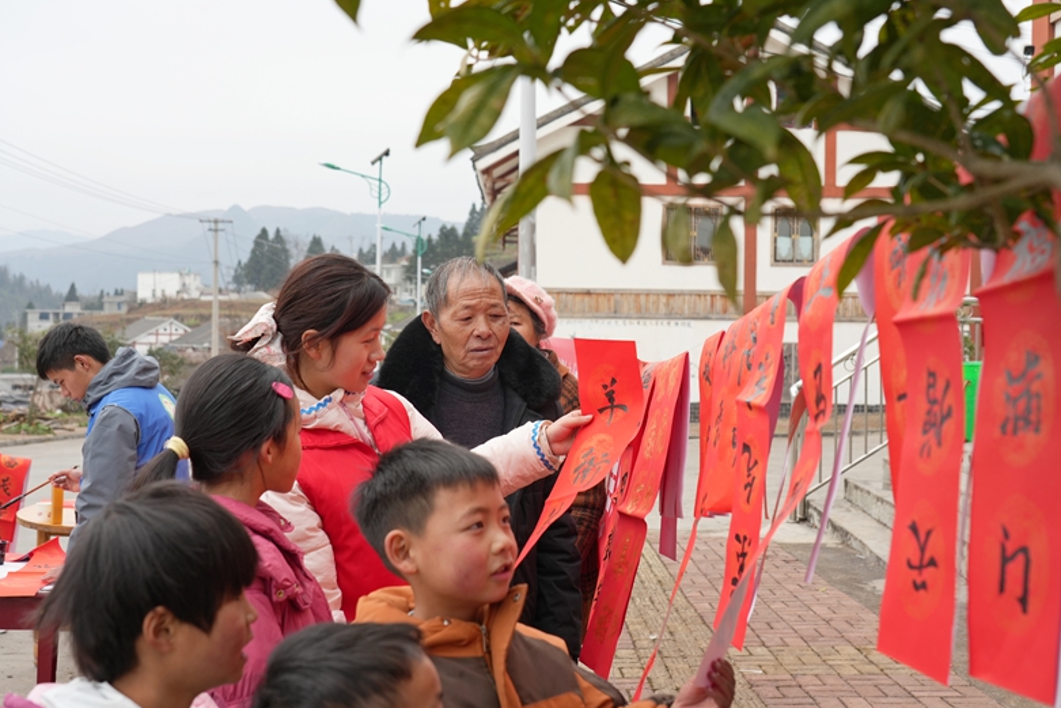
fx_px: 1267
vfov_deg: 31.2
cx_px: 520
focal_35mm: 43
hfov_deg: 45.4
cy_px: 359
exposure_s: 1/250
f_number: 5.6
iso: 250
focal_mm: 42
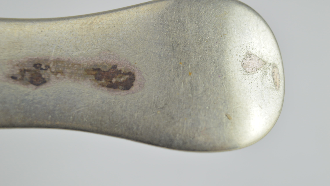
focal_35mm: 87
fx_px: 757
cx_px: 165
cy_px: 101
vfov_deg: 14.0
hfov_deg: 24.6
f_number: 5.6
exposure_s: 1/60
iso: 400
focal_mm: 55
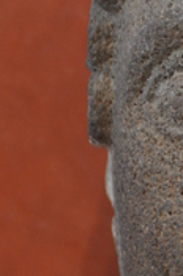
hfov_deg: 2.5
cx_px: 334
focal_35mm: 540
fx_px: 4133
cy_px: 191
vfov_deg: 3.8
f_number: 5.3
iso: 640
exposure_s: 1/25
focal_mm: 95
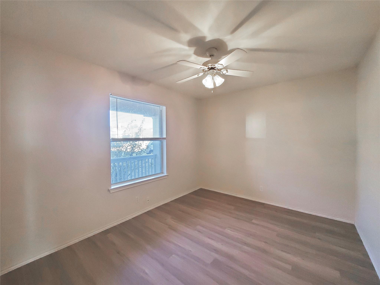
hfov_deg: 106.2
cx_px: 190
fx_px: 143
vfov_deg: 89.9
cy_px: 142
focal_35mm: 13
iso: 250
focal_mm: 1.8
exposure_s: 1/60
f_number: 2.2
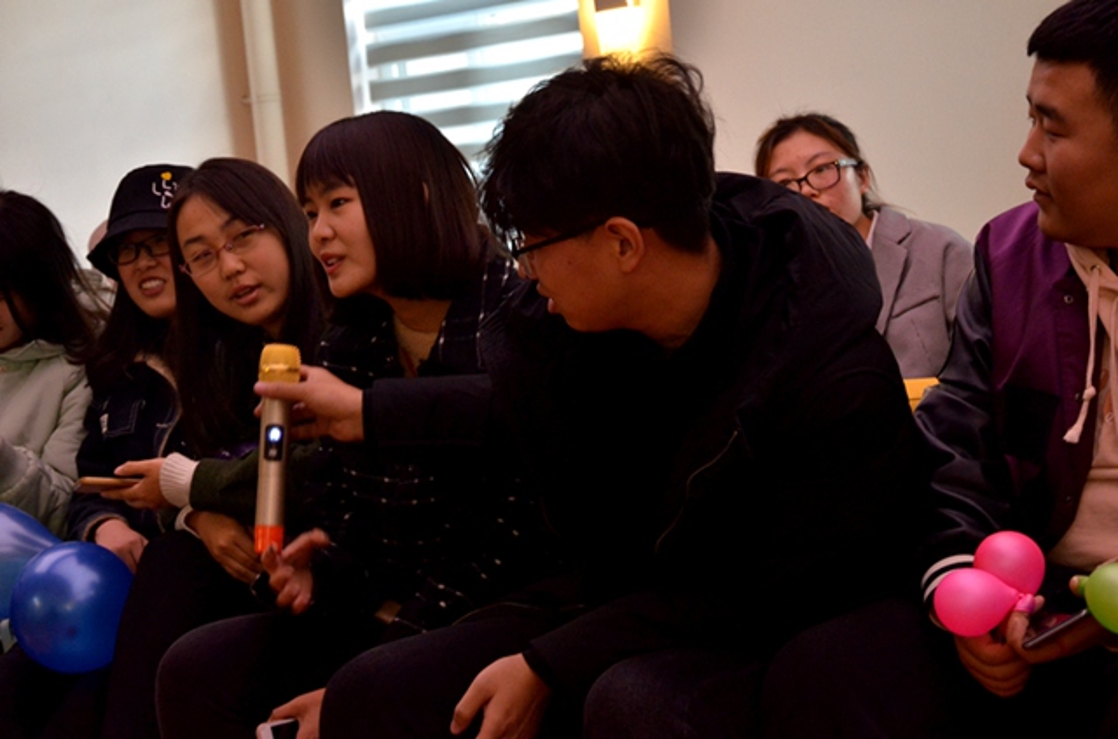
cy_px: 370
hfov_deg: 26.1
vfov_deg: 17.4
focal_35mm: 78
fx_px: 2416
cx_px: 559
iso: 1000
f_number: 6.3
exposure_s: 1/50
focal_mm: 52
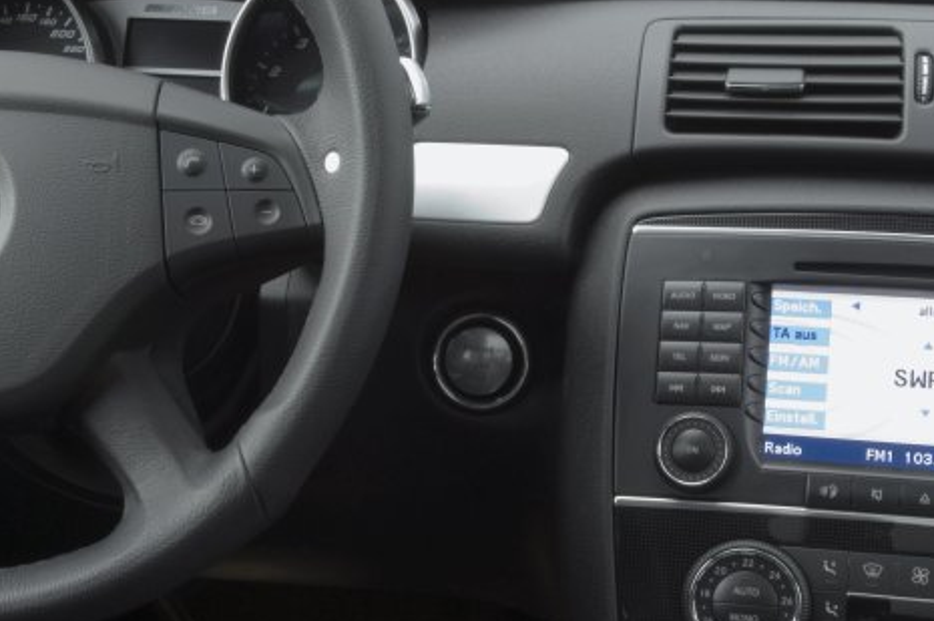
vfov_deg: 20.6
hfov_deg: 30.5
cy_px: 350
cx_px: 416
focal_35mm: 66
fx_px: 1711
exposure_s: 4
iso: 100
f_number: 20
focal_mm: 20
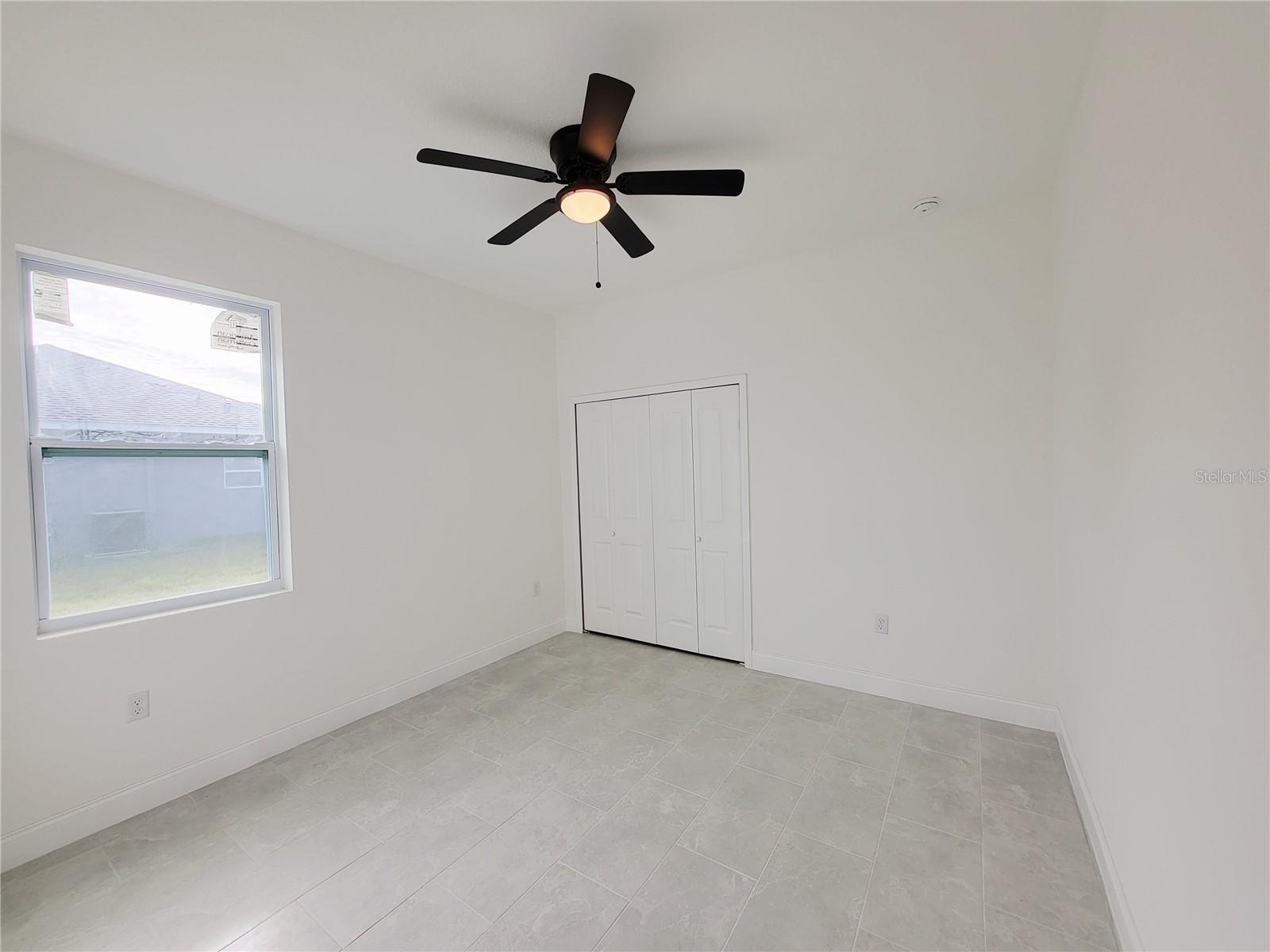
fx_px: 477
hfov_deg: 106.2
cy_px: 476
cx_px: 635
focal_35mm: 13
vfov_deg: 89.9
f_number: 2.2
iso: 32
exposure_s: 1/120
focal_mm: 1.74
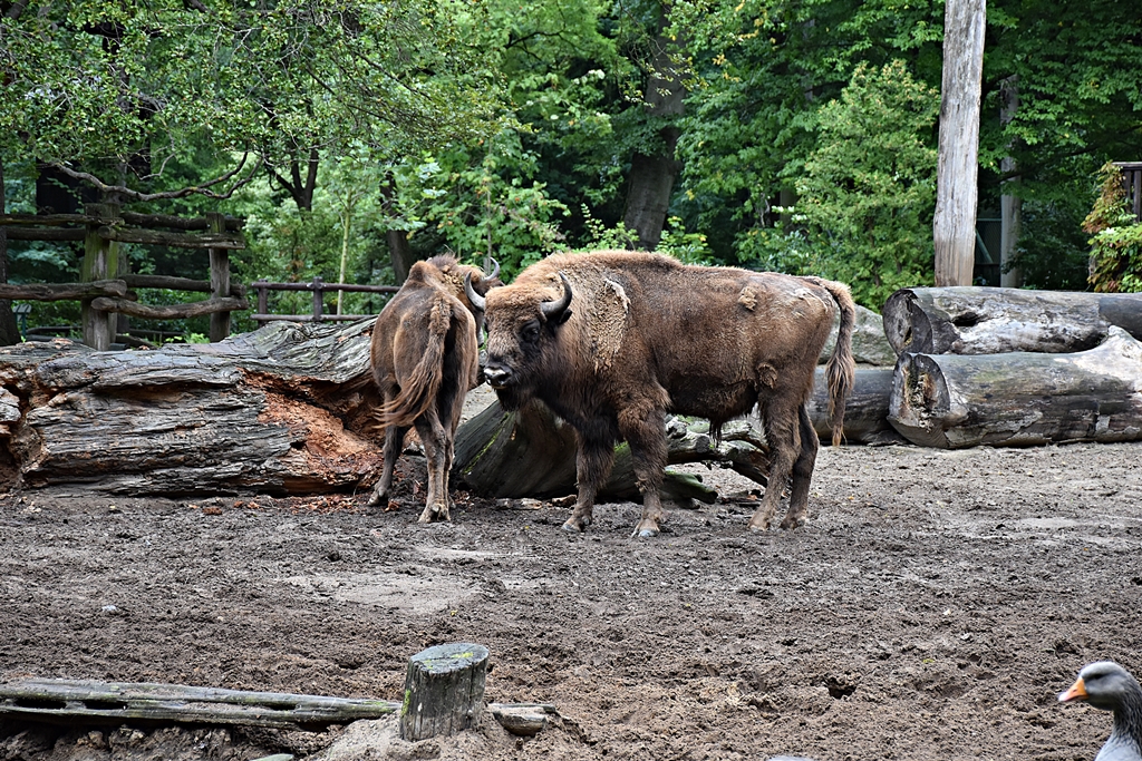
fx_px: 4045
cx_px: 571
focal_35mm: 128
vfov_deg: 10.8
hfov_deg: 16.1
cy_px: 380
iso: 800
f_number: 5.3
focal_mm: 85
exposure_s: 1/200
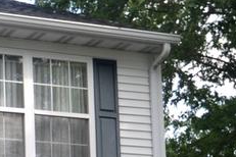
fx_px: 859
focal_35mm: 131
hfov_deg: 14.3
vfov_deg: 10.0
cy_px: 268
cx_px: -153
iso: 100
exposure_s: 1/200
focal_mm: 14
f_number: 5.6
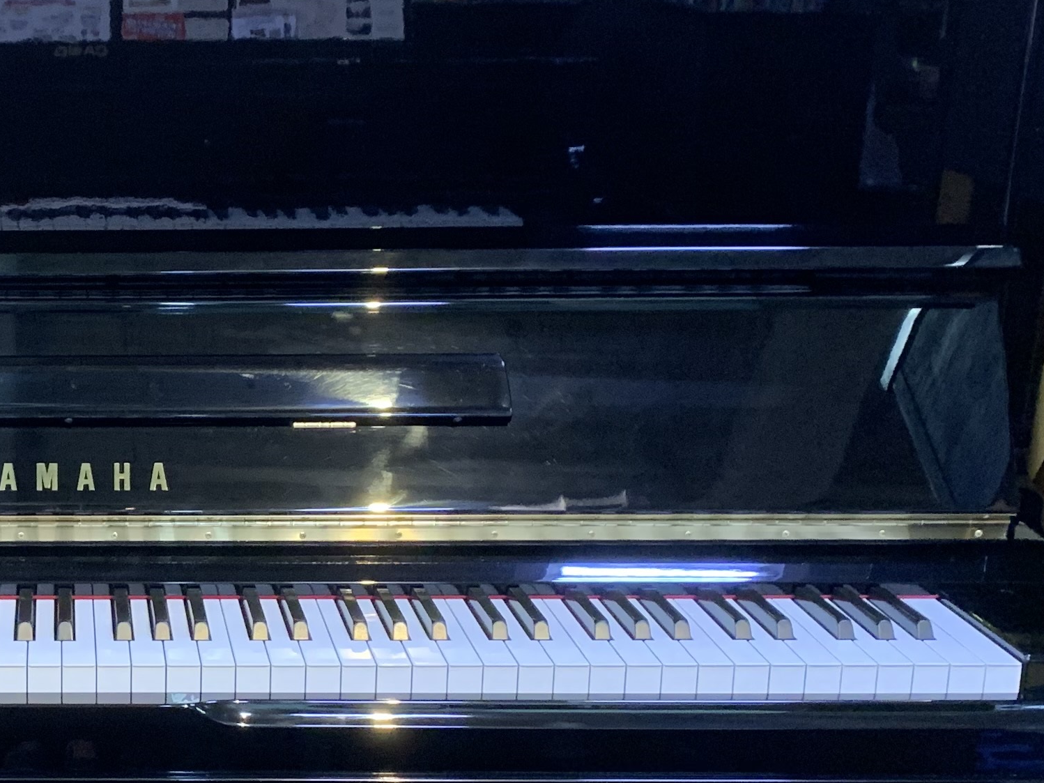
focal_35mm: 70
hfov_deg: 26.4
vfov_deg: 20.8
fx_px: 2111
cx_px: 16
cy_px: 588
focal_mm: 4.25
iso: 320
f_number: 1.8
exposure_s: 1/60
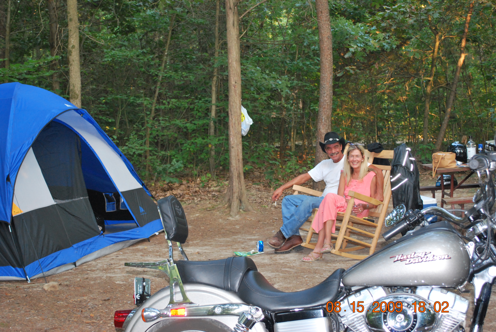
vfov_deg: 25.8
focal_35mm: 52
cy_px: 166
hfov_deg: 37.8
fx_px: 724
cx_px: 248
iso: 720
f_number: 5.3
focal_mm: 35
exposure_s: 1/60
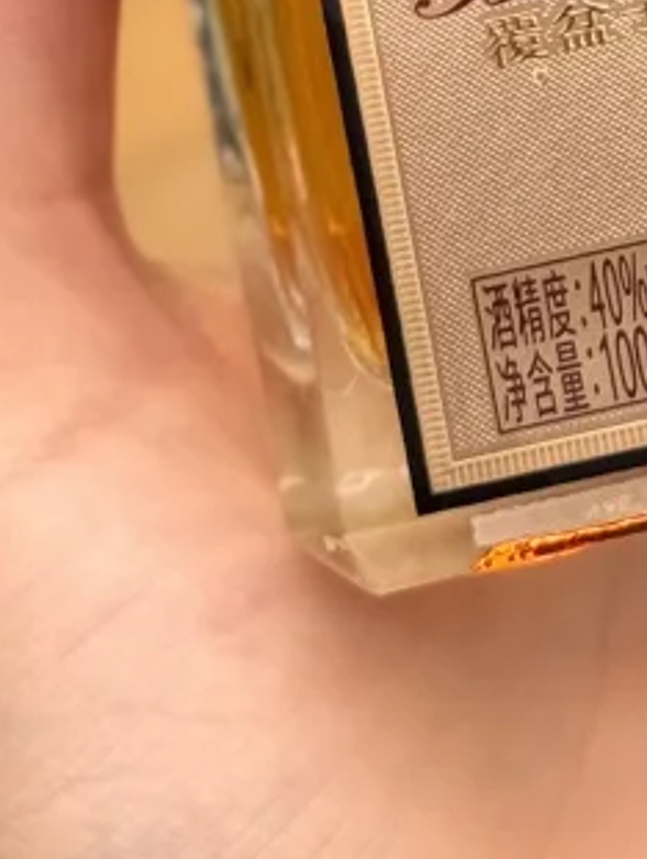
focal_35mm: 222
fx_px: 5521
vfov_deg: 8.5
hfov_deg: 6.6
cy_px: -718
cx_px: 1134
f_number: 1.78
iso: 64
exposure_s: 1/522
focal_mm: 6.76
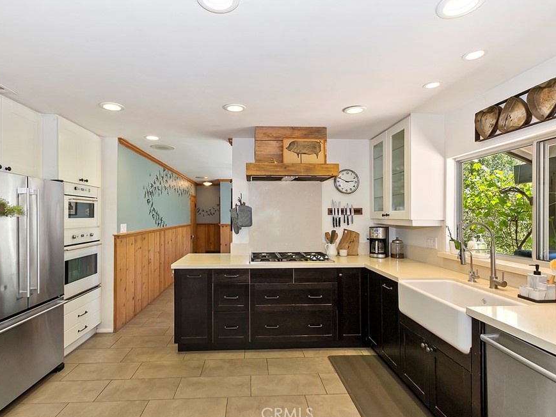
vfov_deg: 74.7
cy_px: 204
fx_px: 273
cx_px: 259
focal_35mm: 17
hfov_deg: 90.9
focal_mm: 10
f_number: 8
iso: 400
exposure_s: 1/30
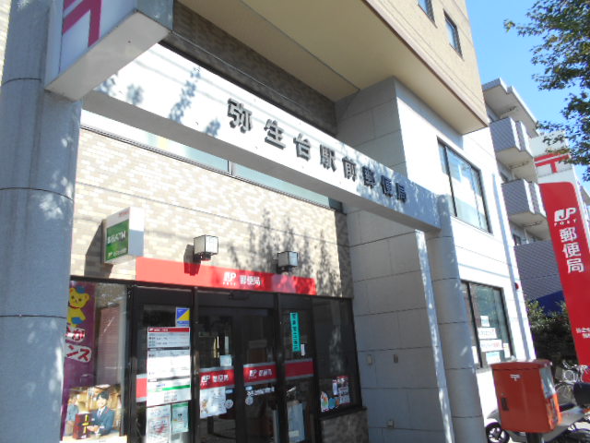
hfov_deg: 67.3
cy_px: 222
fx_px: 443
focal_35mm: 26
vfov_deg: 53.1
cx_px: 295
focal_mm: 4.6
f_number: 3.2
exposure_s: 1/400
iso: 80
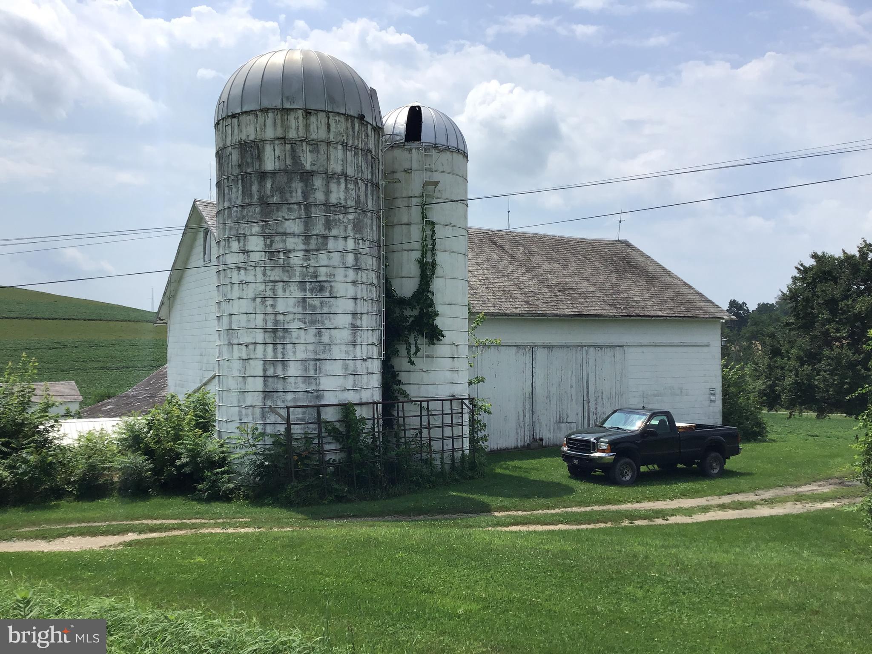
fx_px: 781
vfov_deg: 45.4
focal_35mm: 31
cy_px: 327
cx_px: 436
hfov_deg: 58.4
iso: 25
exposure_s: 1/1988
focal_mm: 3.3
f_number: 2.4
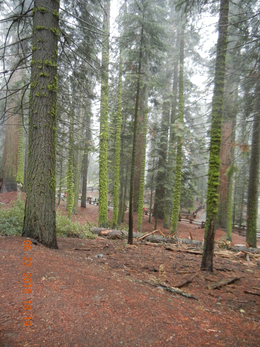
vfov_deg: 60.0
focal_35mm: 30
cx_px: 130
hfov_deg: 46.8
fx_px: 300
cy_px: 174
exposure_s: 1/30.4
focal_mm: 5.4
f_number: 3.5
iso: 400
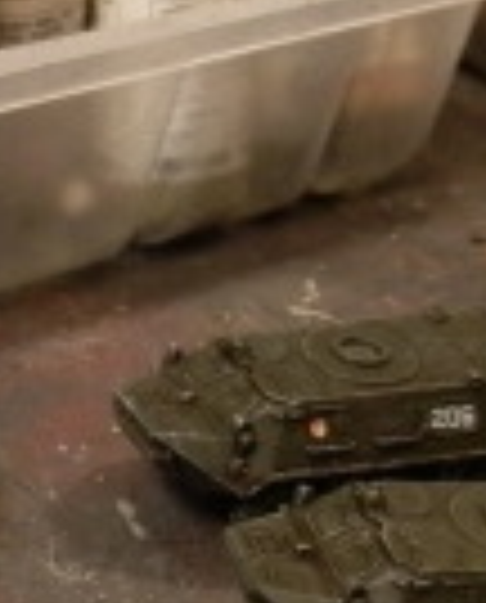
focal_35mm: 109
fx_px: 1951
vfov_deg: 17.5
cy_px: 454
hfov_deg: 13.3
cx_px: -274
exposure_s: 1/100
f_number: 3.1
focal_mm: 5
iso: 400
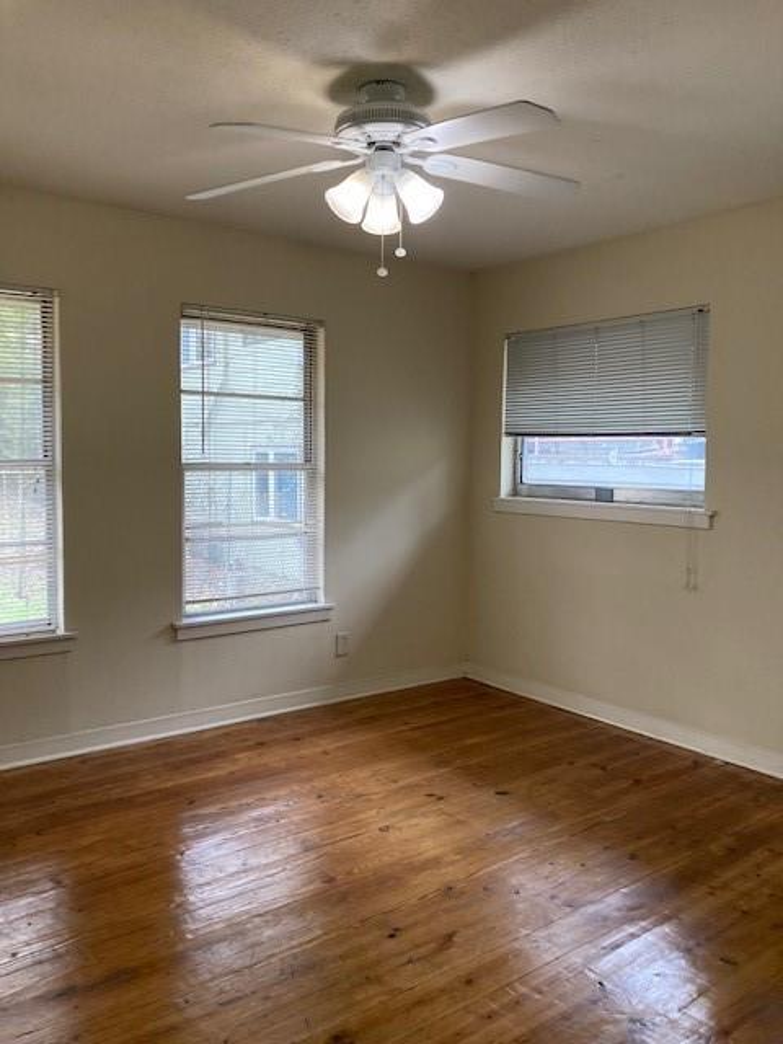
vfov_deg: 63.4
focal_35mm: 28
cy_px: 522
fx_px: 844
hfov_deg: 49.7
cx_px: 392
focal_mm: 3.99
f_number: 1.8
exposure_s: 1/60
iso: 100
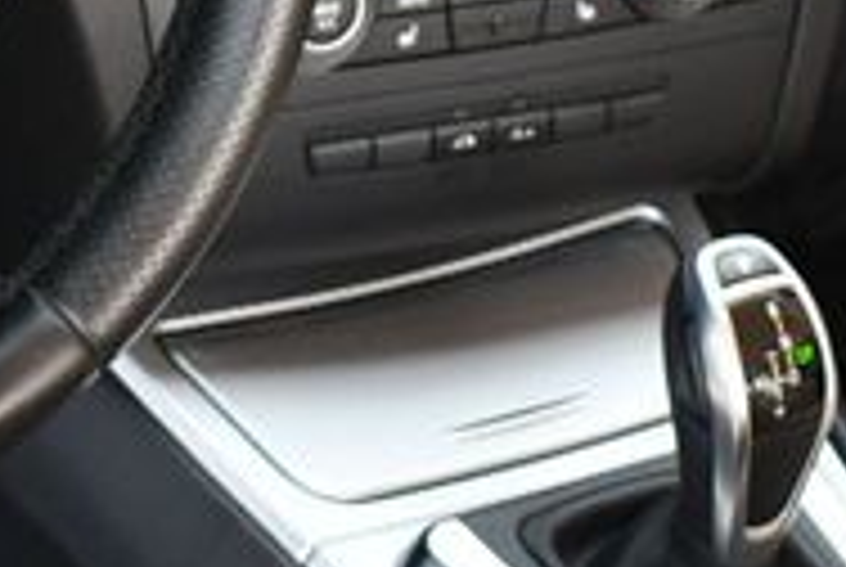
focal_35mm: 177
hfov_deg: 11.5
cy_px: -104
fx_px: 4166
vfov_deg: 7.7
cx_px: 22
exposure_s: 1/200
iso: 800
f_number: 4
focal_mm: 26
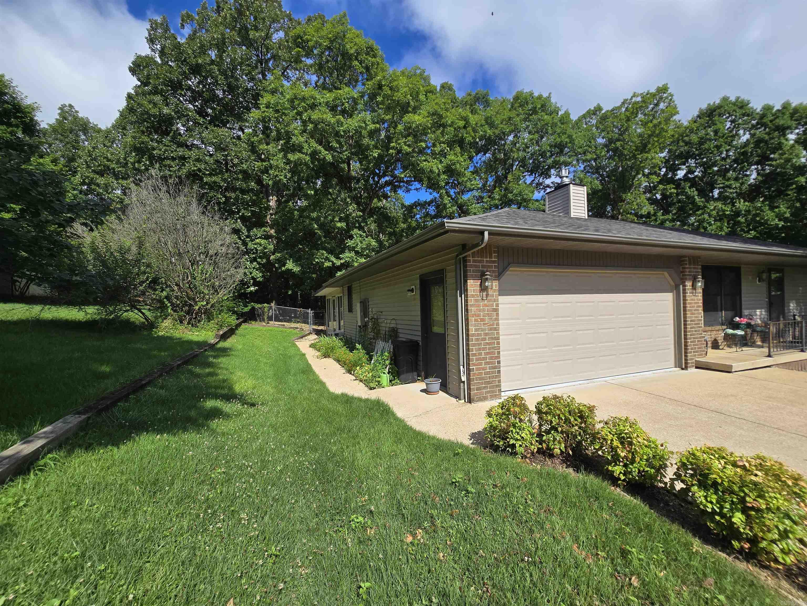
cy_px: 303
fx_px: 303
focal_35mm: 13
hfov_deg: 106.2
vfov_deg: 89.9
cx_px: 404
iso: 50
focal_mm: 2.2
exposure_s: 1/2134
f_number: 2.2
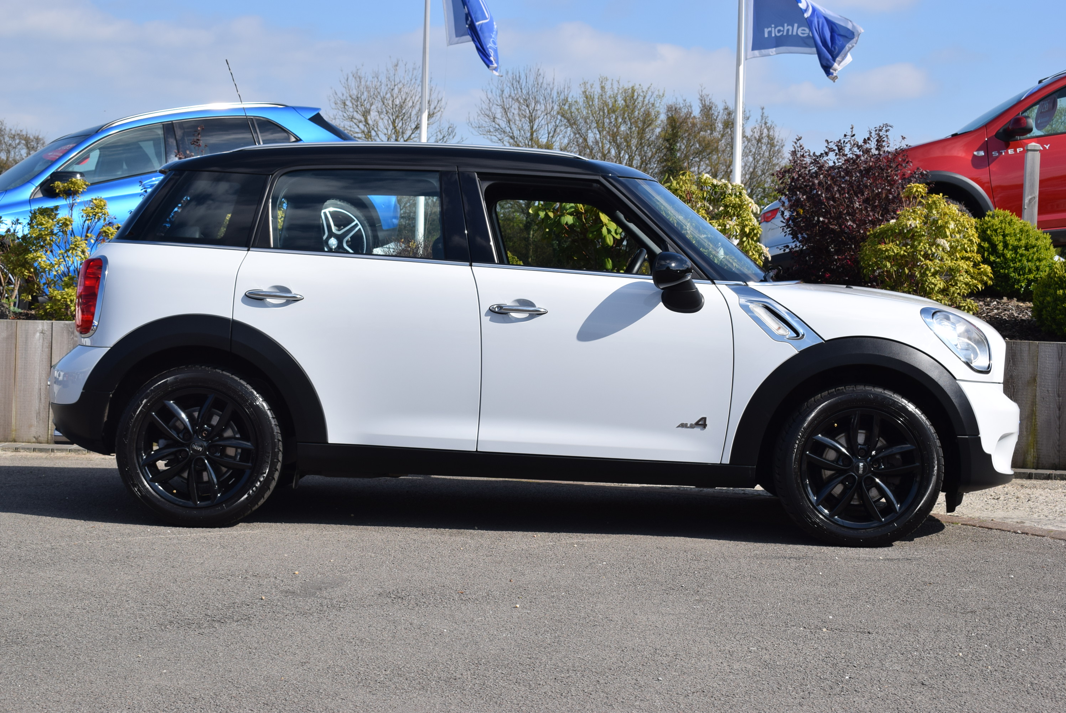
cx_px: 533
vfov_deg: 22.7
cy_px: 356
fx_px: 1778
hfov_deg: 33.4
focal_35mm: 60
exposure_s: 1/500
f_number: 11
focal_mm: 40
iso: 200
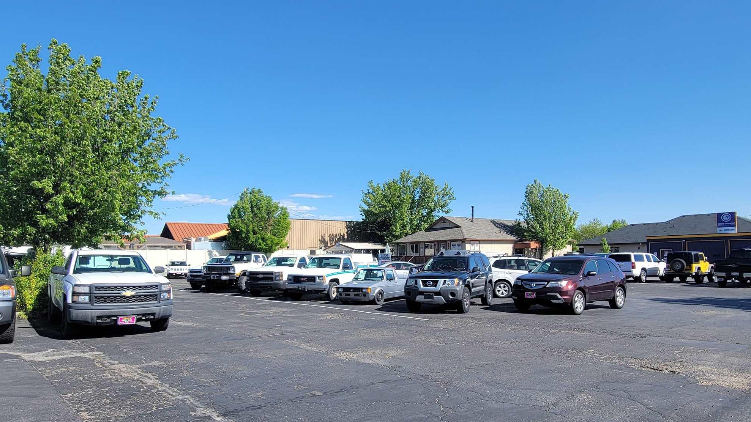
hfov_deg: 81.2
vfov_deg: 51.2
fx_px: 438
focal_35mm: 22
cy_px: 246
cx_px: 363
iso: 50
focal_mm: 2.2
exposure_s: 1/1186
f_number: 2.2
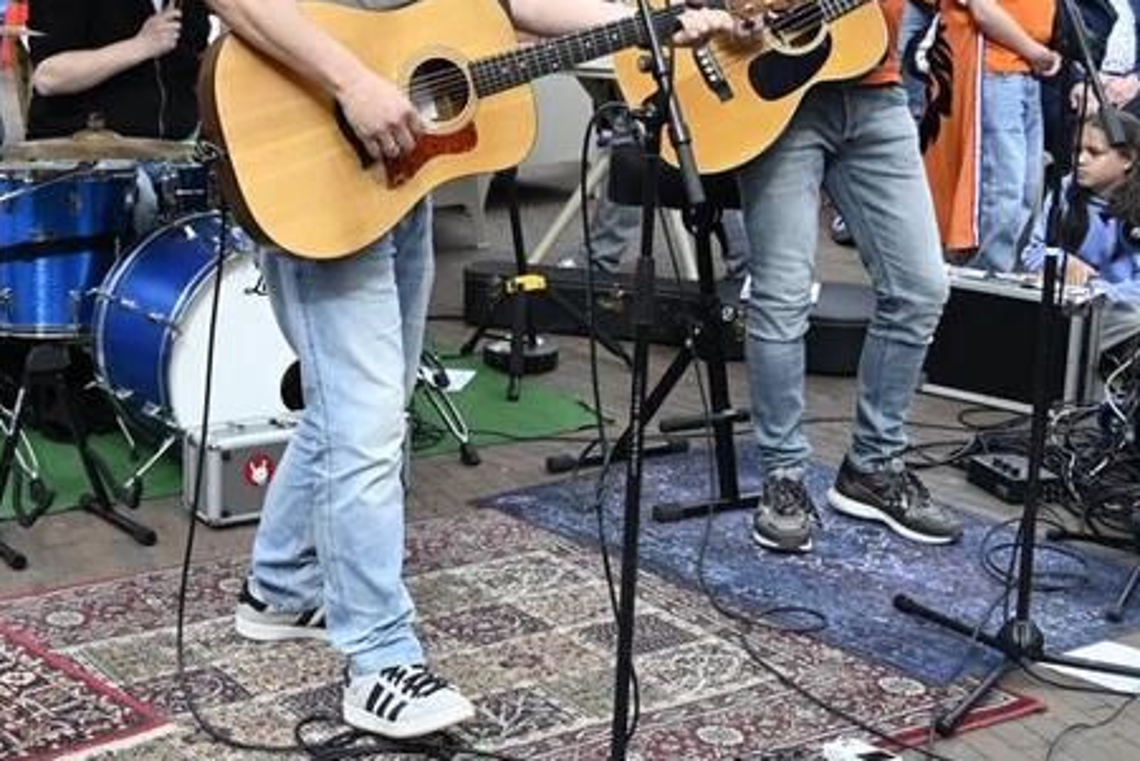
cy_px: 269
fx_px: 2091
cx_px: 235
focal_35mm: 66
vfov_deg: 20.6
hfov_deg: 29.8
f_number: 5.6
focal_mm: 20
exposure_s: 1/250
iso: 180
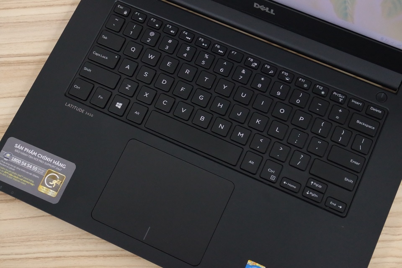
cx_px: 201
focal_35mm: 59
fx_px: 659
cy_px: 134
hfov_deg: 33.9
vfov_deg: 23.0
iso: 2500
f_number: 5.6
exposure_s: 1/25
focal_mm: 22
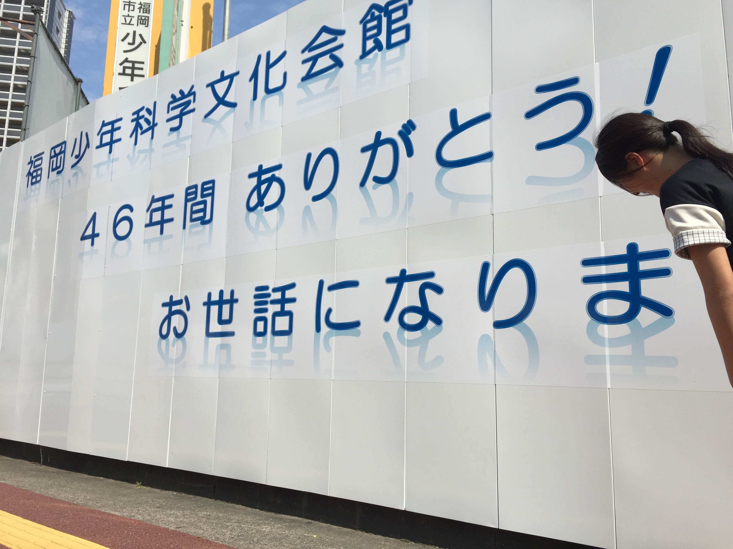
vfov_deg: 48.2
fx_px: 614
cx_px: 366
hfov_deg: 61.7
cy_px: 274
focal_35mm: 29
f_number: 2.2
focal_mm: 4.15
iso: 32
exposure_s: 1/3049
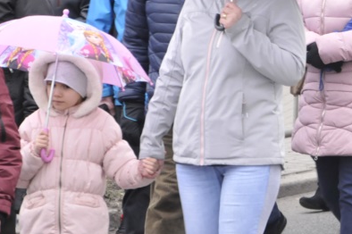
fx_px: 3901
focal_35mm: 399
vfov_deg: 3.4
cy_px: 39
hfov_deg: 5.2
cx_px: 316
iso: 800
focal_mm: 105
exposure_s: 1/125
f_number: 5.6
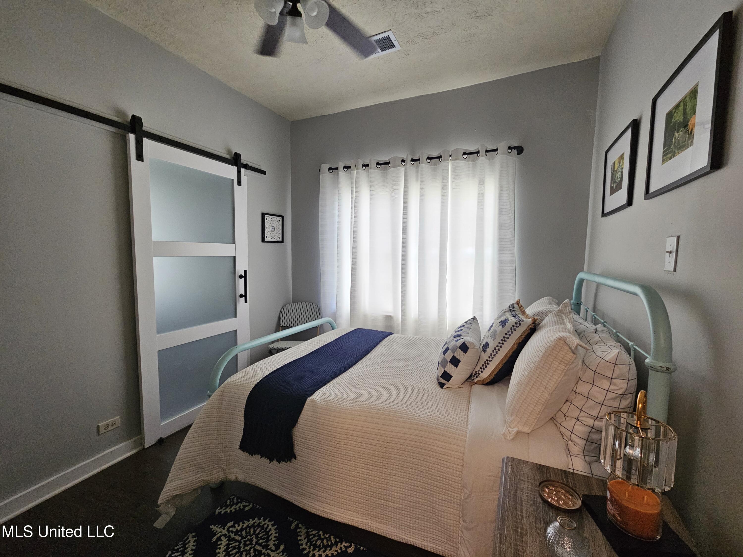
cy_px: 278
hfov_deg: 106.2
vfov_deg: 89.9
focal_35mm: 13
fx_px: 279
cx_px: 372
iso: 400
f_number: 2.2
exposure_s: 1/77.4
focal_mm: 2.2
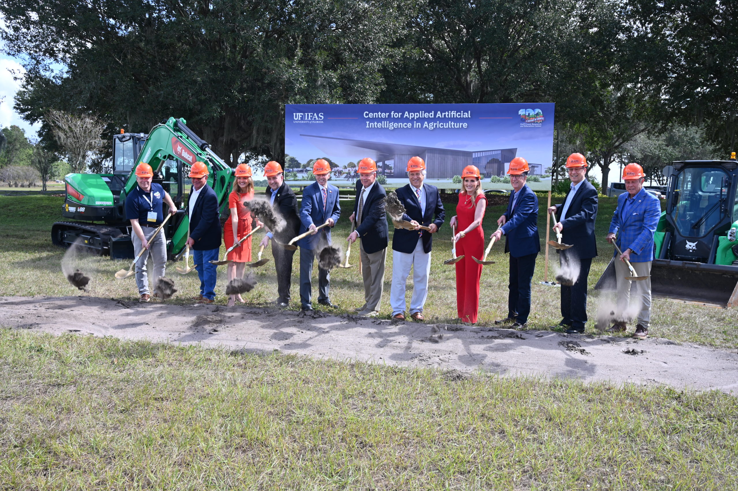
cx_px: 369
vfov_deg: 39.9
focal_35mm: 33
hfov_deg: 57.3
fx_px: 676
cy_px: 246
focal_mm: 33
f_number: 5.6
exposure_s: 1/250
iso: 125
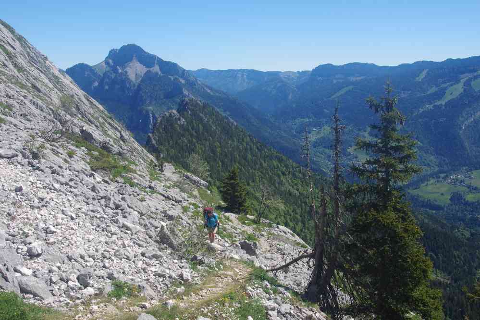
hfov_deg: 49.6
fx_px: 520
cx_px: 240
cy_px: 160
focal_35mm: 39
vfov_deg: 34.2
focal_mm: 26
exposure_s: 1/100
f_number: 11
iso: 200
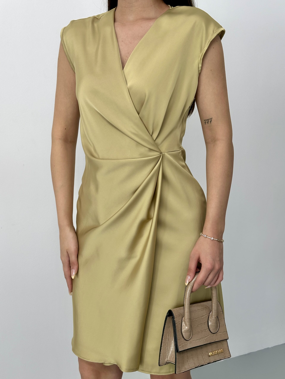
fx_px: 527
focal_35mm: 48
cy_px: 190
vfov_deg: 39.7
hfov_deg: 30.3
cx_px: 142
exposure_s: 1/121
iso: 40
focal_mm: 6.86
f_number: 1.78
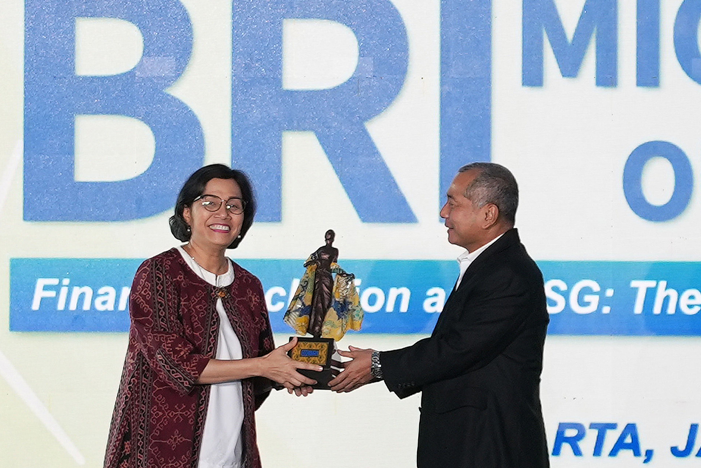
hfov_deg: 19.4
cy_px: 251
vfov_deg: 13.1
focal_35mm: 105
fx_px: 2046
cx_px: 339
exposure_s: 1/160
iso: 640
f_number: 2.8
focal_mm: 95
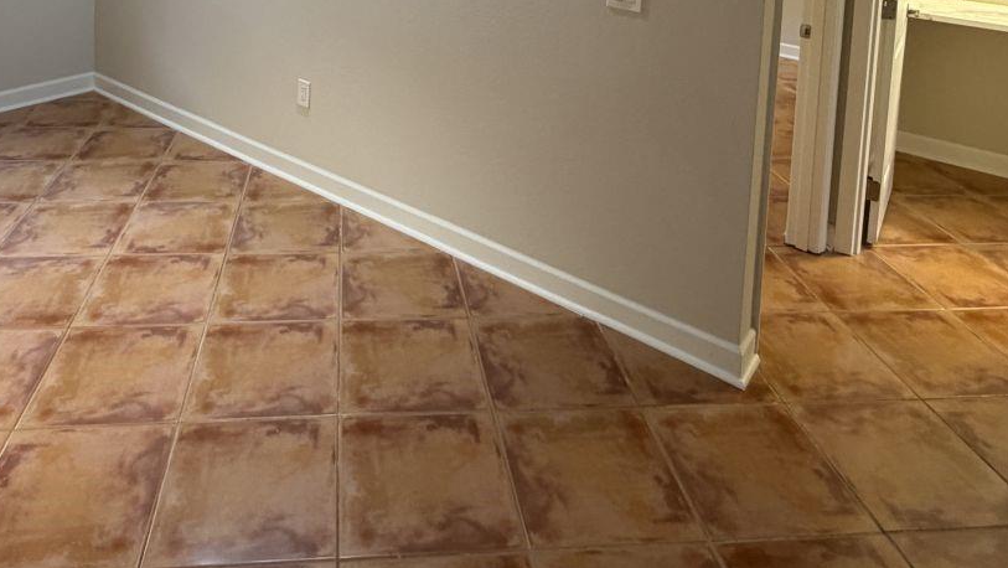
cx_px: 420
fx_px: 802
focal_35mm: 30
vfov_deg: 32.9
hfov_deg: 63.9
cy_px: -93
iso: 200
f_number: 2.2
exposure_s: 1/60
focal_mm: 2.22
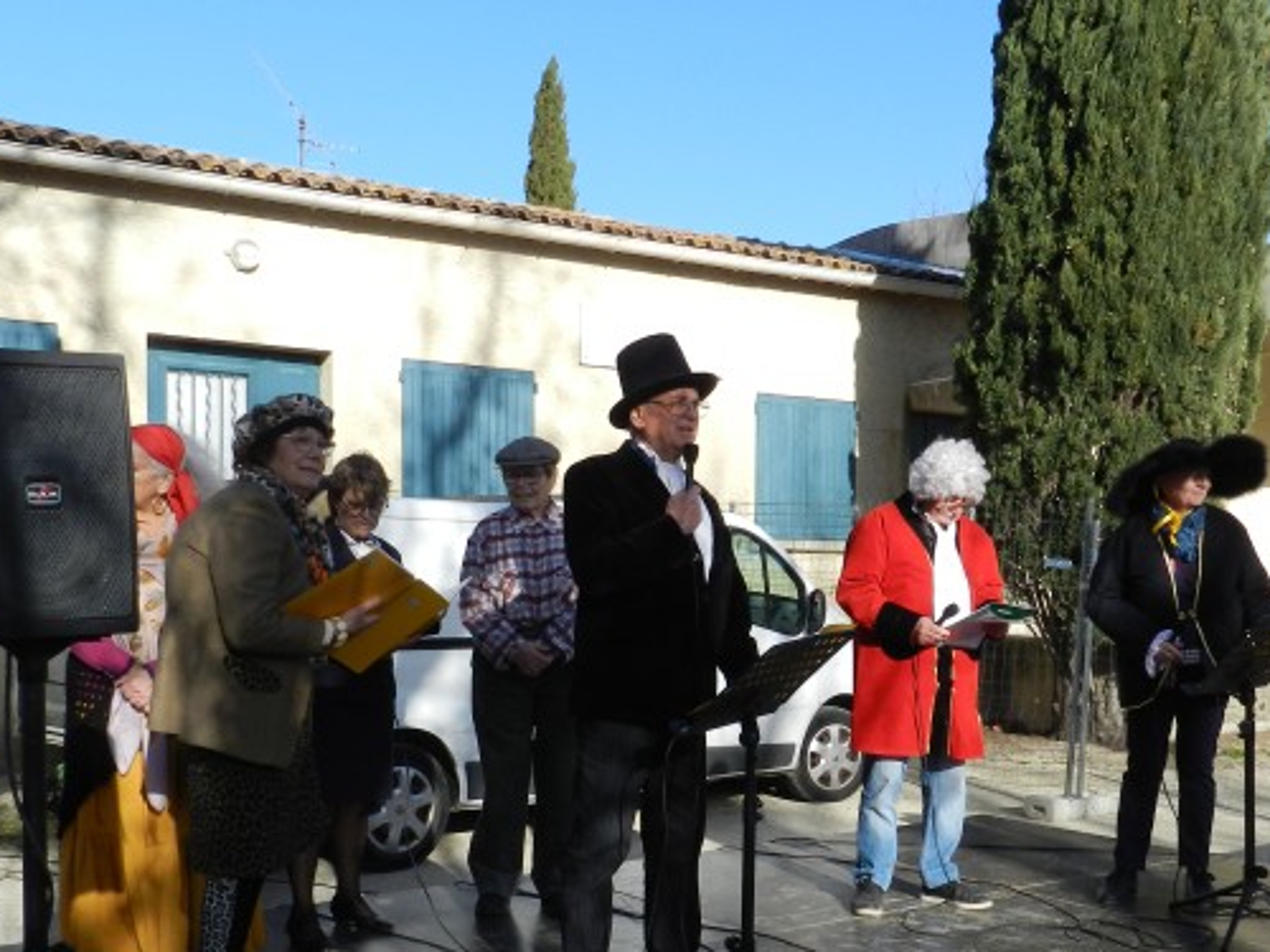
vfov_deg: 35.6
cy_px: 640
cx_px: 653
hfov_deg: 46.8
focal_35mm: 40
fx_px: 1468
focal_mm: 4.5
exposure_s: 1/640
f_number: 4.5
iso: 160
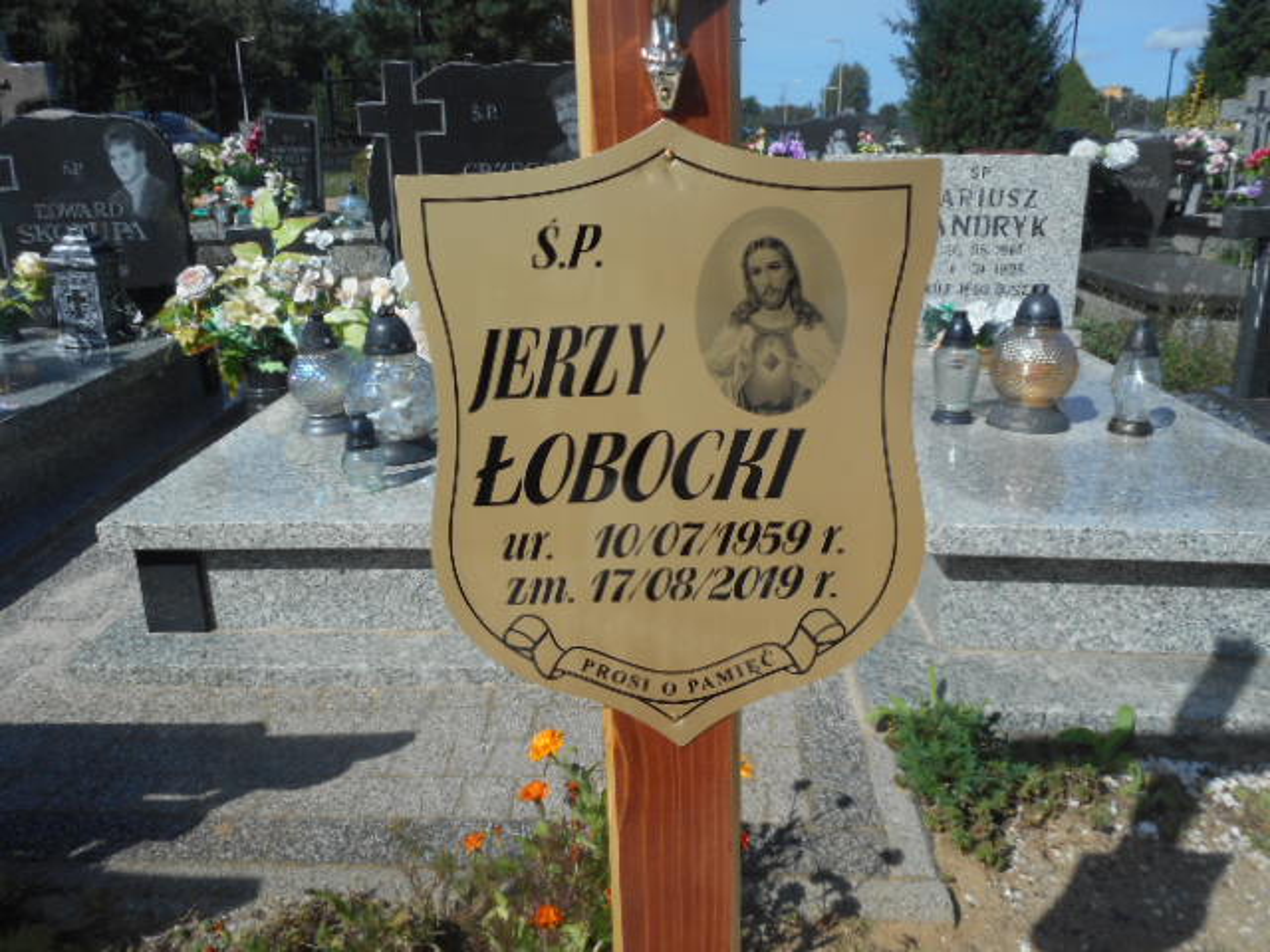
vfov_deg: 48.2
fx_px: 1064
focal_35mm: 29
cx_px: 635
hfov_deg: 61.7
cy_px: 476
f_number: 4
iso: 80
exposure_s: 1/1000
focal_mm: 5.2
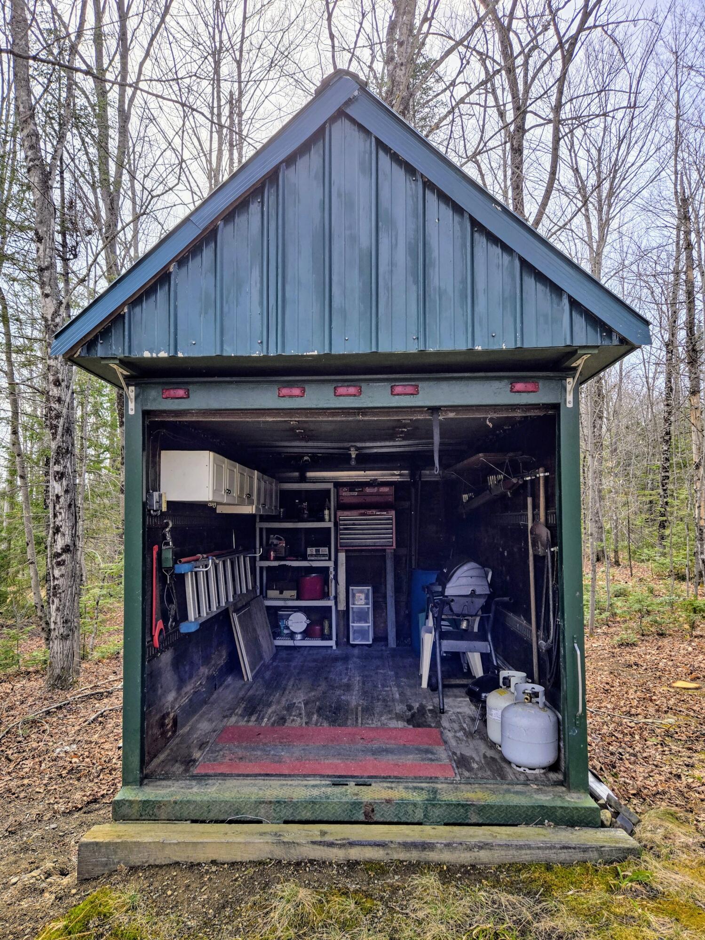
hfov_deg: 58.9
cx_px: 352
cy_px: 470
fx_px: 625
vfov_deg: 73.9
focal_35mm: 23
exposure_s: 1/829
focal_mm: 5.4
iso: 25
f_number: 1.8
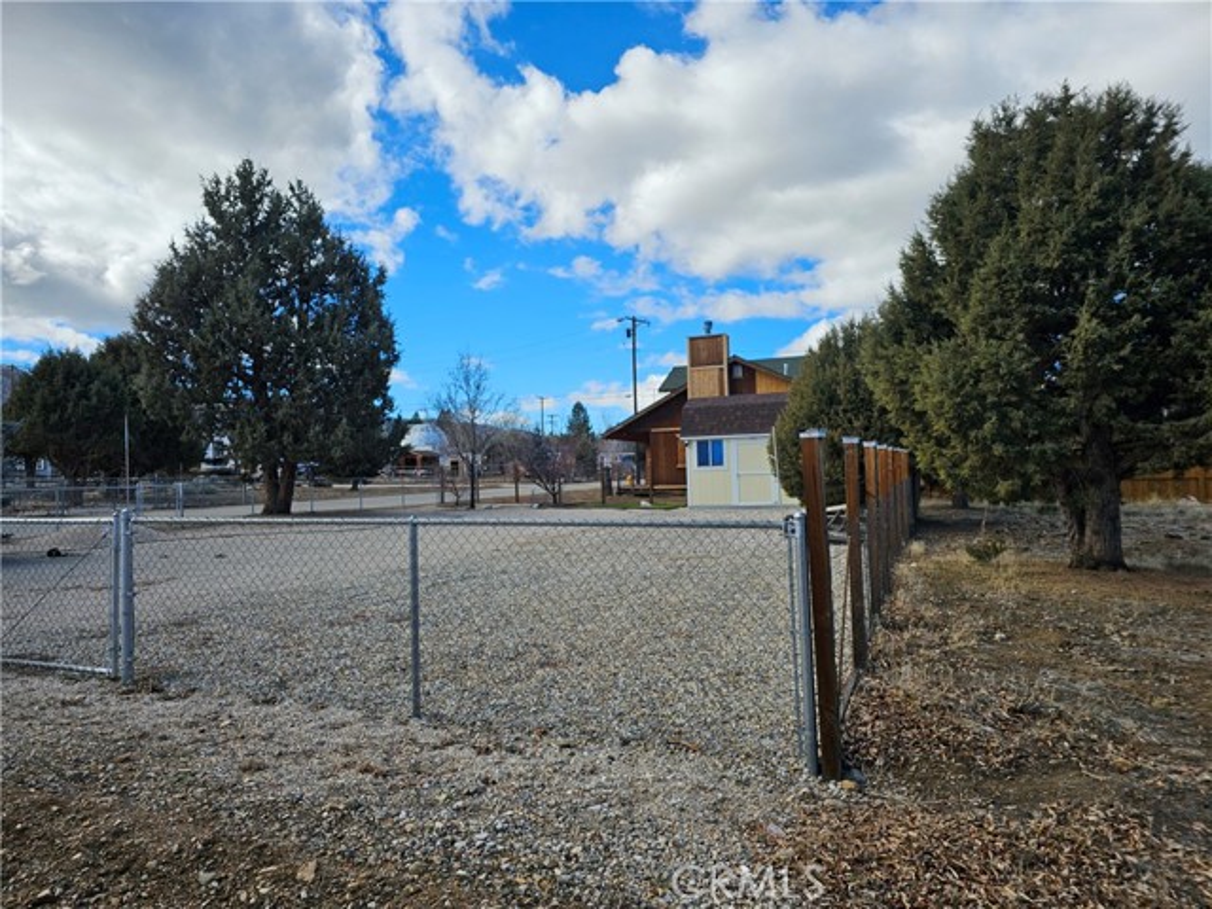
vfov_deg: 58.9
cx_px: 606
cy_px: 454
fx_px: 805
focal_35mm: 23
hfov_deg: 73.9
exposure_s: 1/779
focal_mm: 6.3
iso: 10
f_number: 1.7
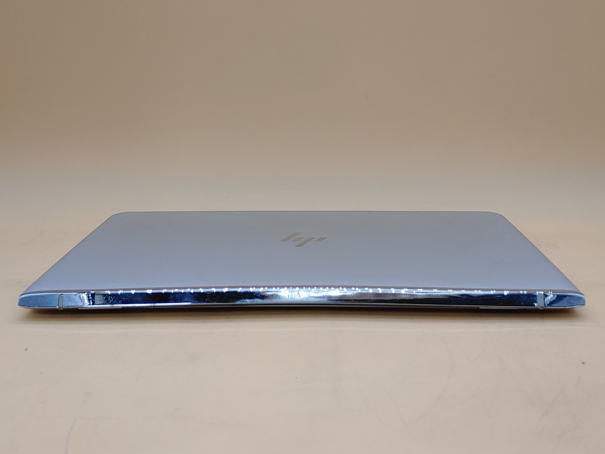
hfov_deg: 42.9
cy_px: 227
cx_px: 302
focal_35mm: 44
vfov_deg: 32.9
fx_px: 769
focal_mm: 4.36
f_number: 1.8
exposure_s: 1/130
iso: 50
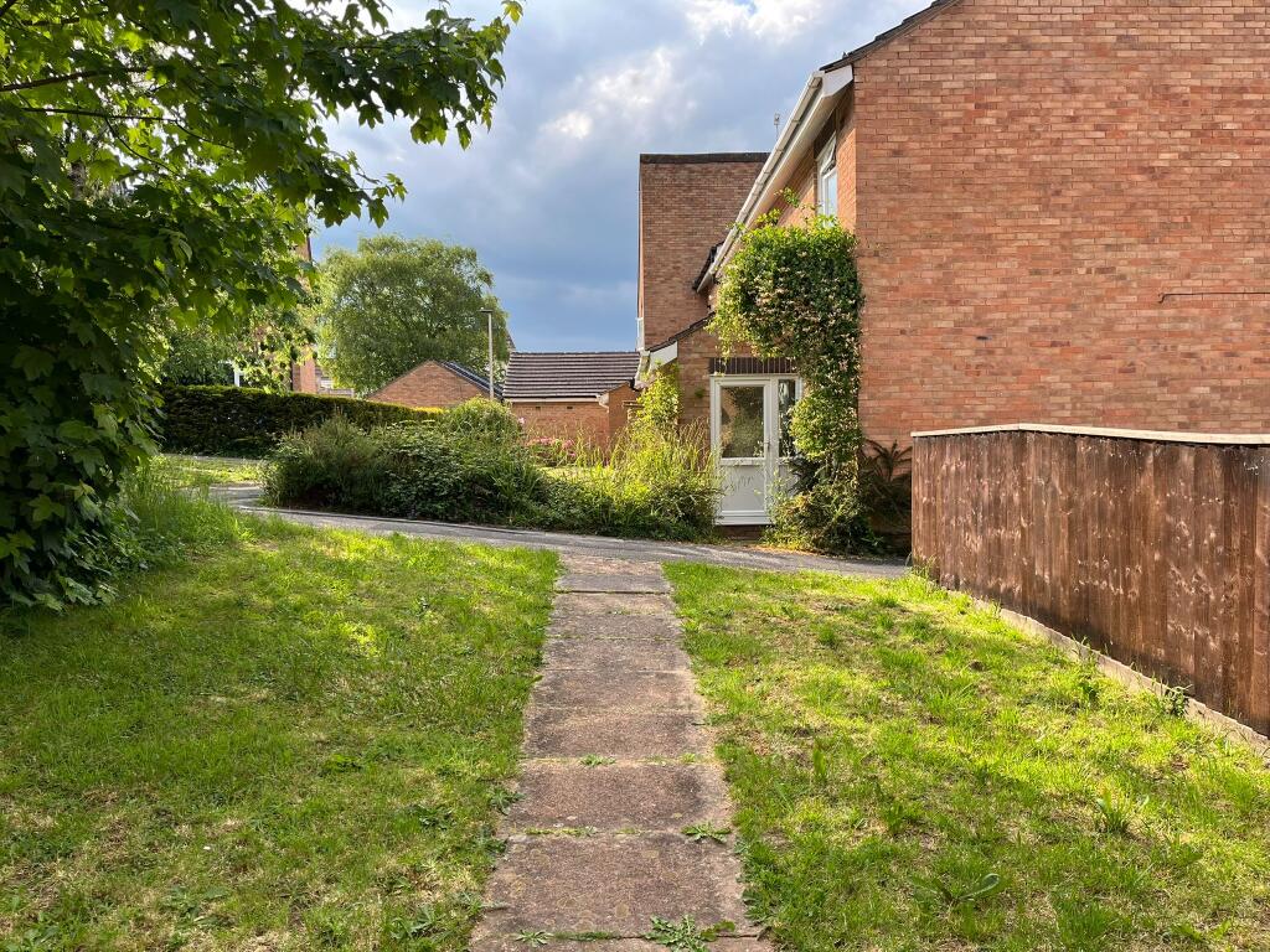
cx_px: 635
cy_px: 476
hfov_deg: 67.3
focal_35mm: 26
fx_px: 954
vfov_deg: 53.1
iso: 50
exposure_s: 1/928
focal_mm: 5.1
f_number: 1.6
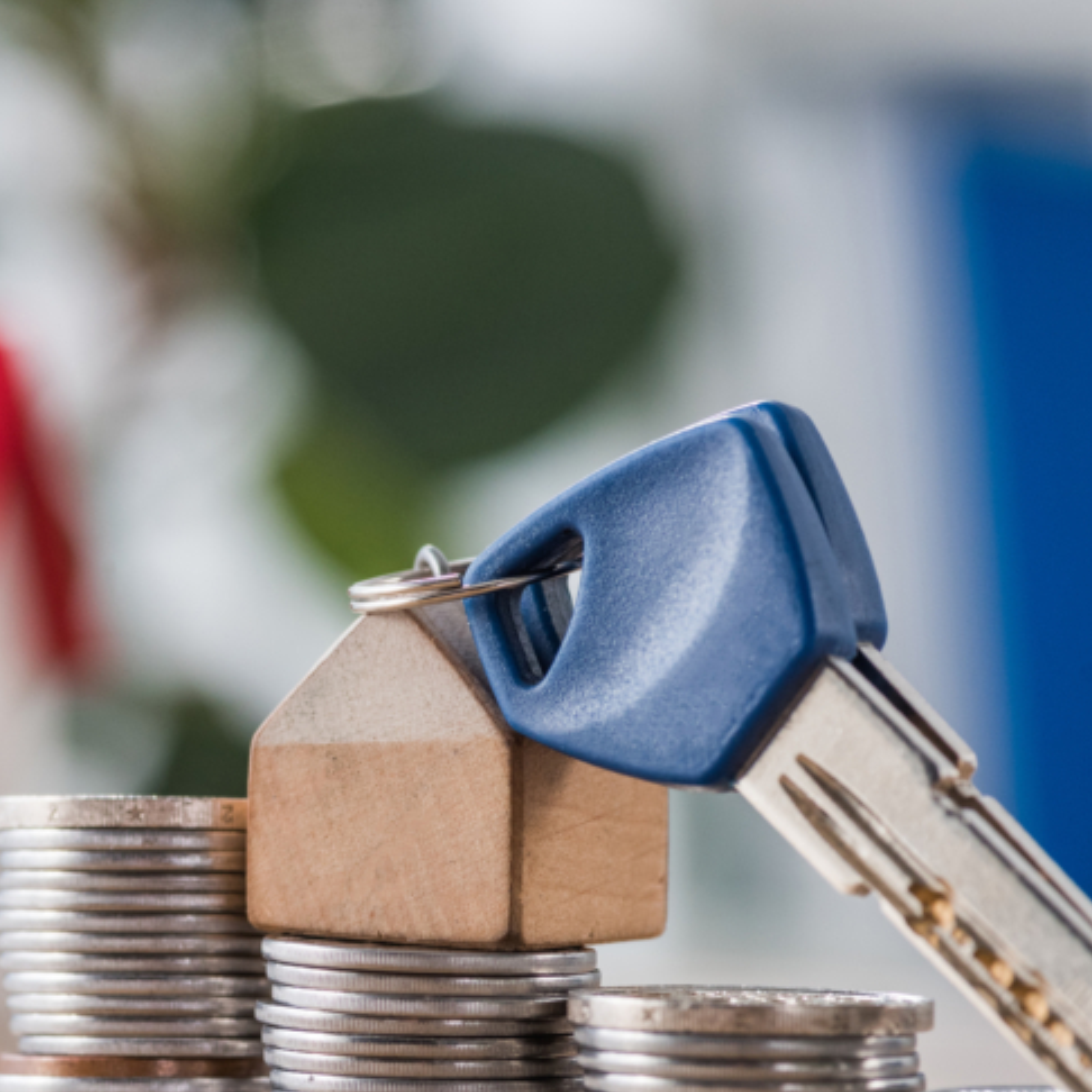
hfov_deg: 9.3
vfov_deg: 9.3
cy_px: 756
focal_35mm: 188
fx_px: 6710
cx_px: 160
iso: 400
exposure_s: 1/200
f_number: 10
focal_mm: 105
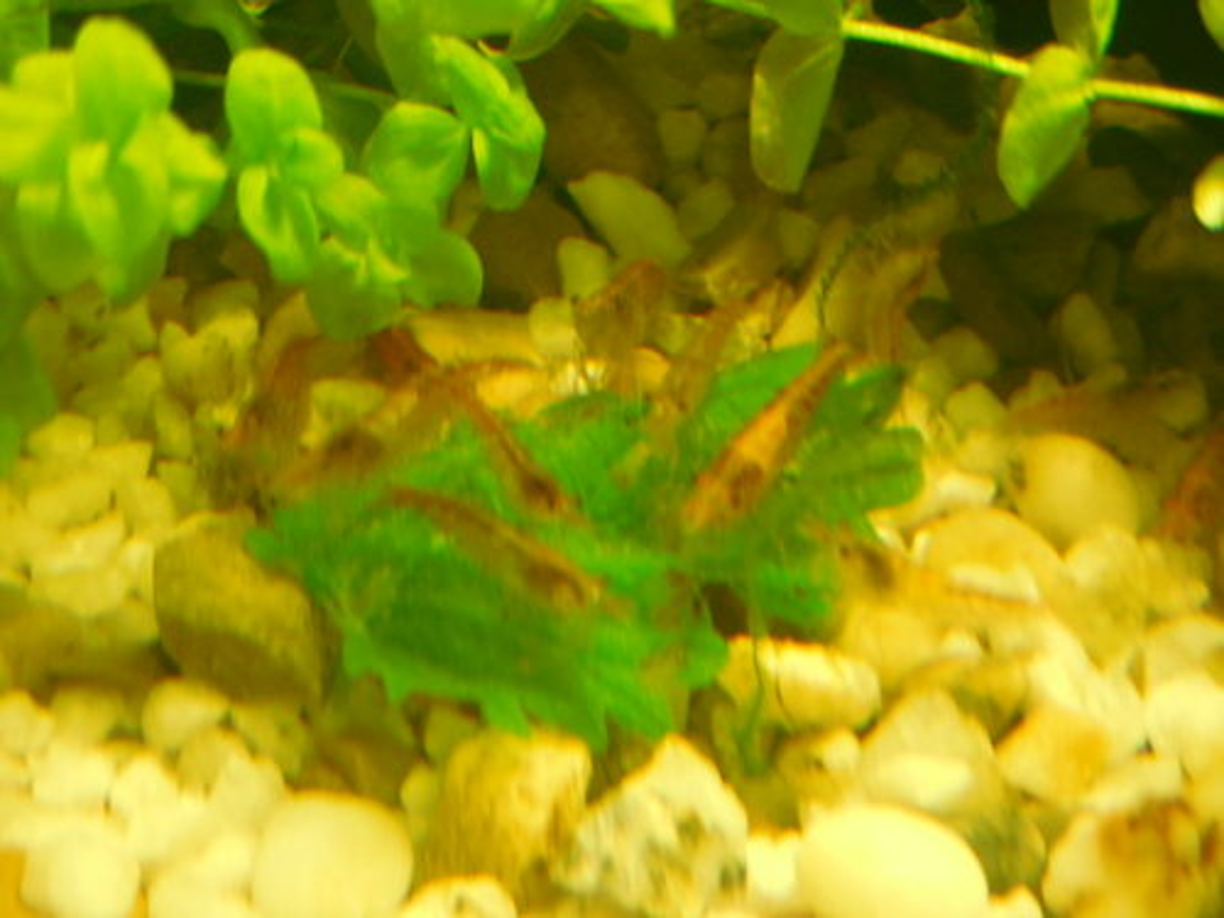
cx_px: 612
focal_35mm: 78
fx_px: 2758
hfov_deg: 25.0
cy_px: 459
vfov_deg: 18.9
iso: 560
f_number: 4.5
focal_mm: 14.1
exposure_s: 1/8
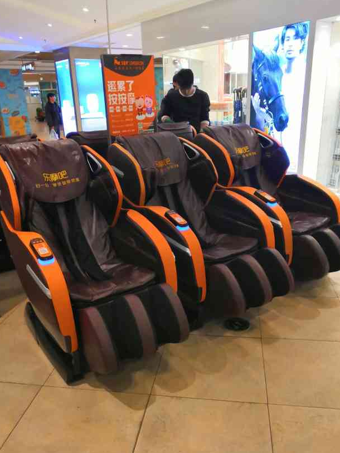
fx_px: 406
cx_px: 169
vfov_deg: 58.1
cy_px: 256
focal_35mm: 31
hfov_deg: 45.5
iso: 500
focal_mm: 3.95
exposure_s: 1/100
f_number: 1.8
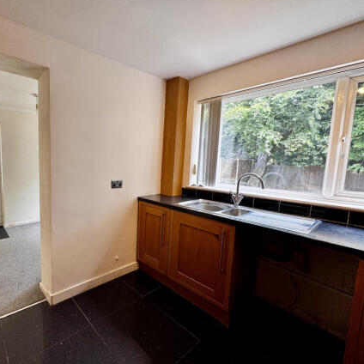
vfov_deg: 84.0
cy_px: 182
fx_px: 202
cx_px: 115
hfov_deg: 80.5
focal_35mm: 17
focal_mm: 2.22
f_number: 2.2
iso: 100
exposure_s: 1/99
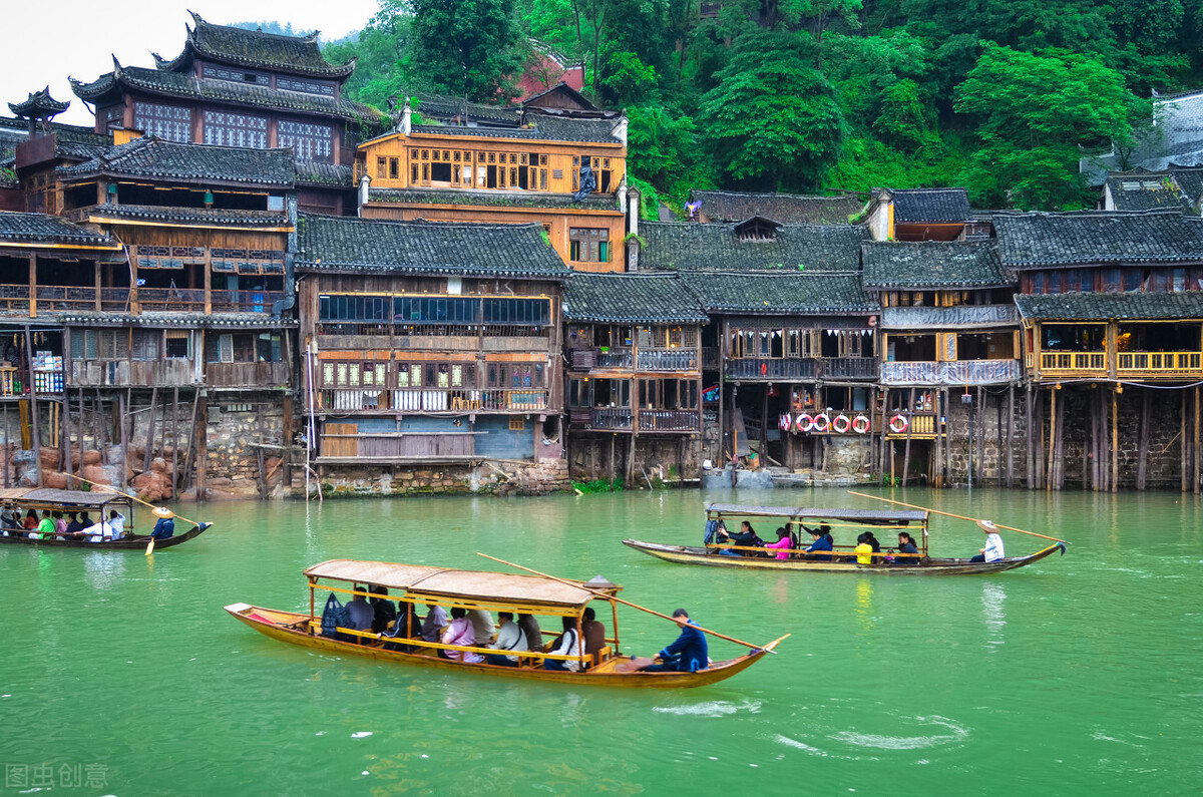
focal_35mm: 36
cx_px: 602
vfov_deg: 36.7
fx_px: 1201
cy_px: 398
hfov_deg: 53.2
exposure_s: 1/40
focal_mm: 24
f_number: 5
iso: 320
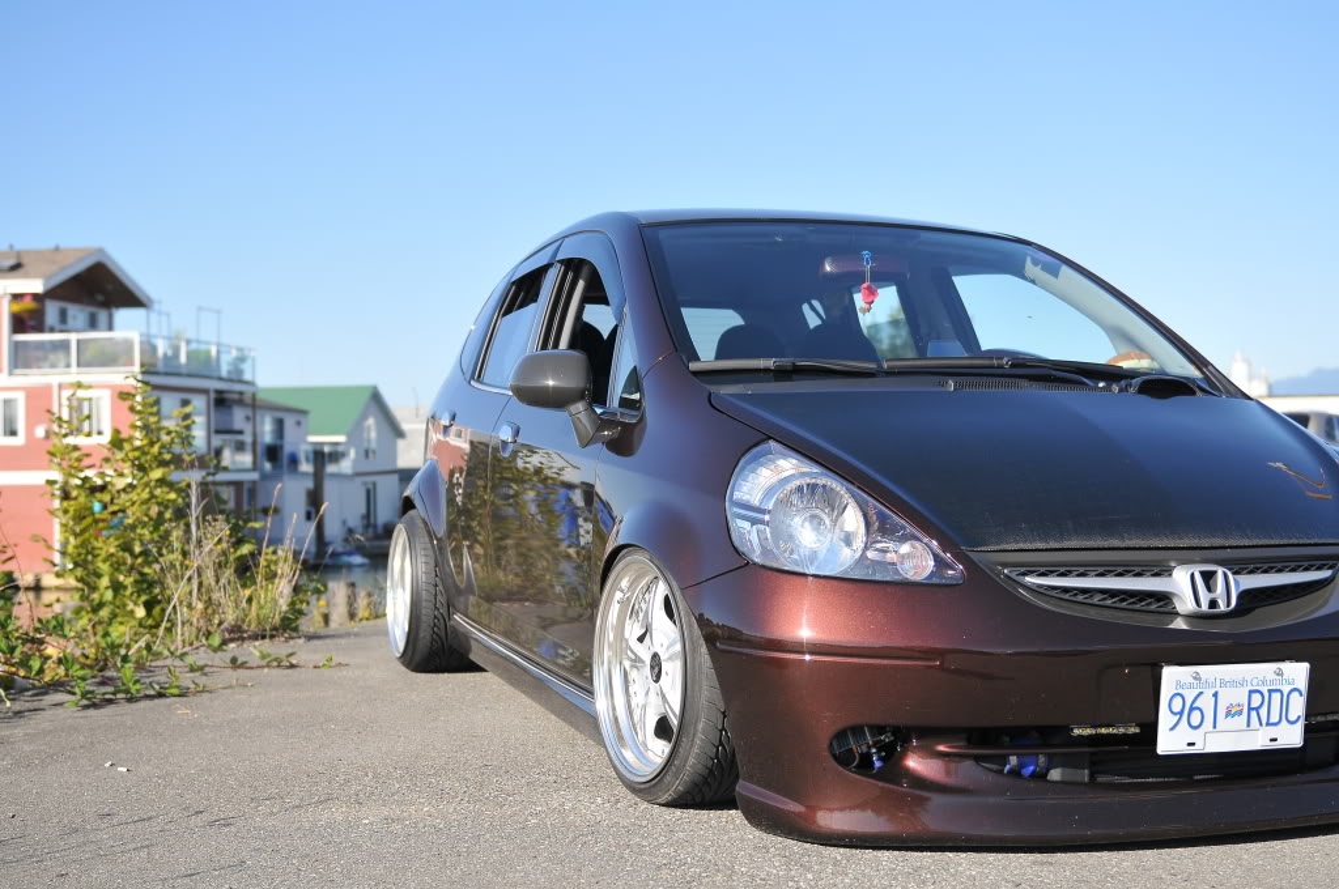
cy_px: 444
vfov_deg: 28.9
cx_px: 670
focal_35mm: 46
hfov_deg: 42.4
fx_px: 1727
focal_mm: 31
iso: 400
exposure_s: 1/5000
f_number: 2.8
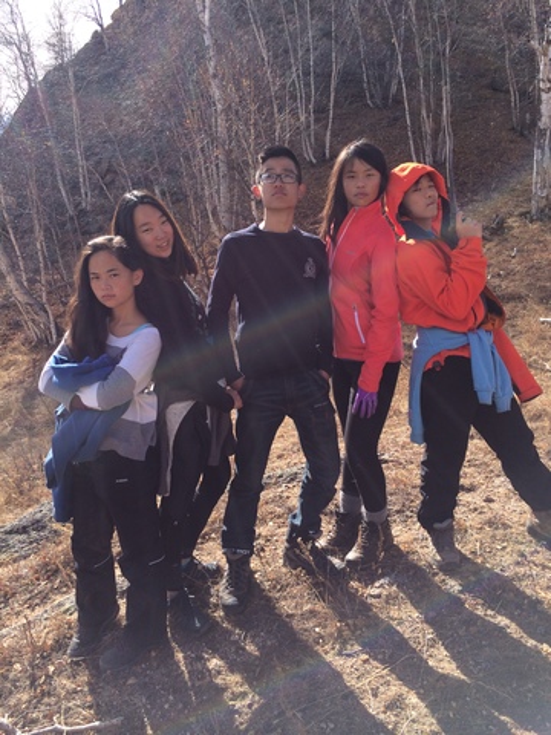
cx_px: 276
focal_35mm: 30
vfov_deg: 60.0
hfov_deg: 46.8
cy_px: 368
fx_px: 637
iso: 32
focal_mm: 4.12
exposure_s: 1/1080
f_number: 2.2
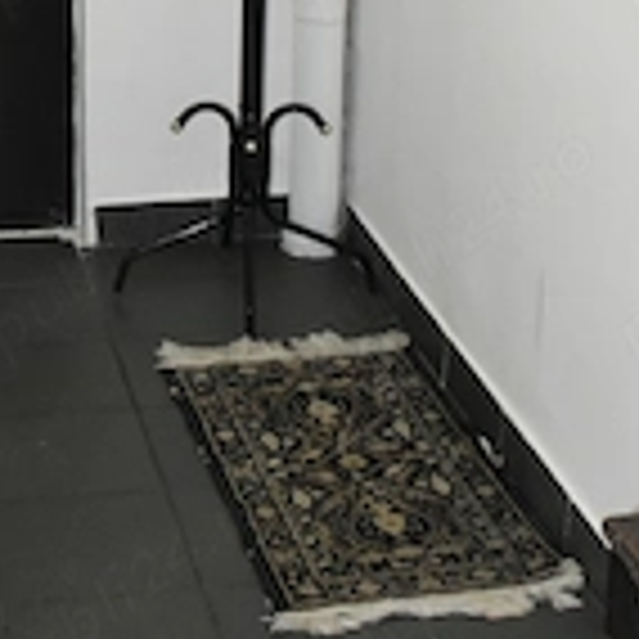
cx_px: -27
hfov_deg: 22.6
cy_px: -252
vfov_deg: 20.9
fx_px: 1525
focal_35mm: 73
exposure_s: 1/60
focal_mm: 18
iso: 2200
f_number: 3.5
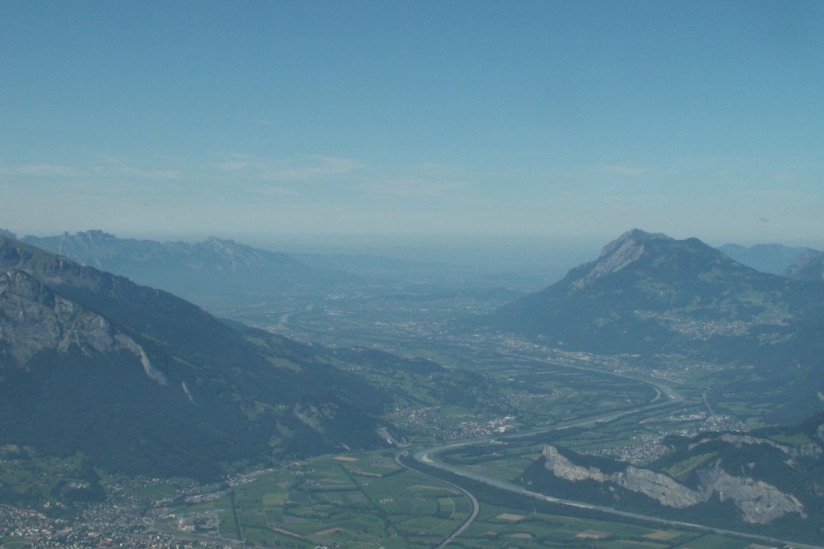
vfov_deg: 24.2
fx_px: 1282
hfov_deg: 35.6
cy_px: 279
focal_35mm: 56
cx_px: 414
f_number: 8
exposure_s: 1/250
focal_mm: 8.87
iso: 50
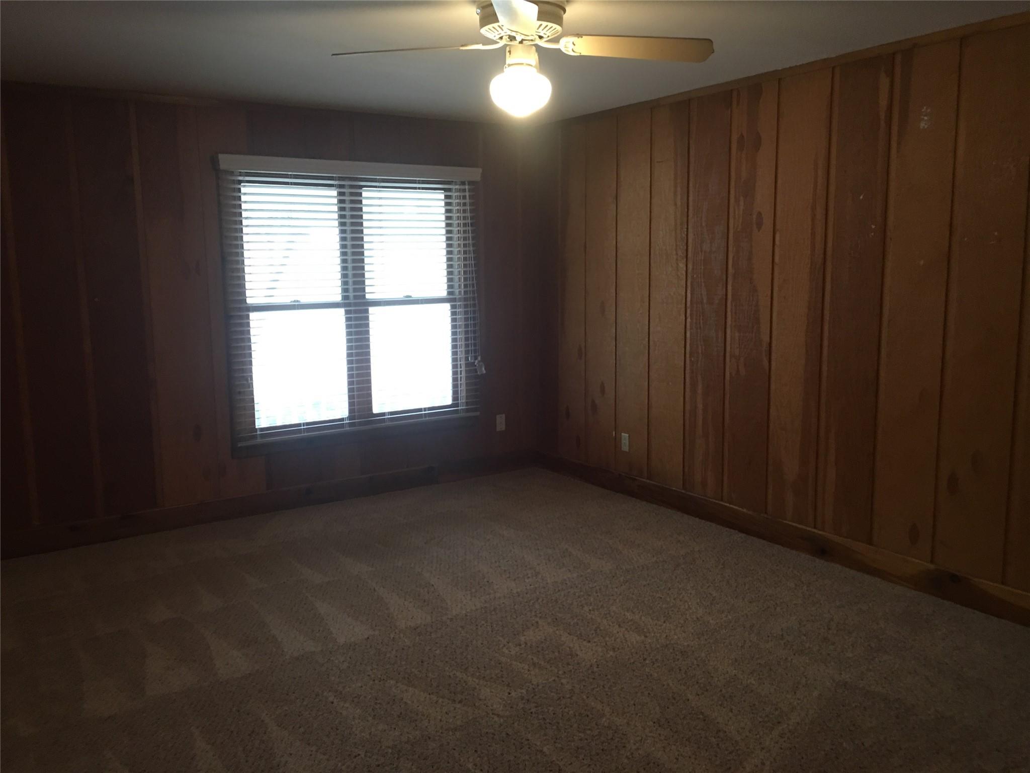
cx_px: 515
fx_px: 863
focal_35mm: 29
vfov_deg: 48.2
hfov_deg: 61.7
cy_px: 386
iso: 64
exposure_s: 1/15
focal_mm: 4.15
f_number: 2.2
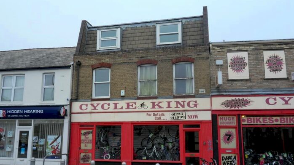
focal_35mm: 35
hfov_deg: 56.6
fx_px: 273
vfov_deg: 33.7
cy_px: 89
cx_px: 147
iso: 80
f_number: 3.7
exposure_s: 1/180
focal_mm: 5.6
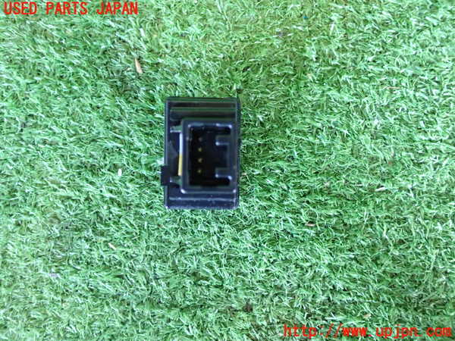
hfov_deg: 49.0
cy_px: 170
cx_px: 228
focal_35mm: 38
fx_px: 499
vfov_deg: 37.7
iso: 800
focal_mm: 6.83
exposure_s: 1/40
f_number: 2.7
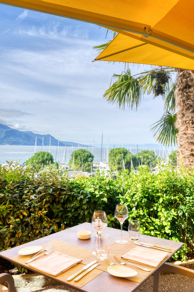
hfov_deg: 43.6
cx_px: 97
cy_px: 146
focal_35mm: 30
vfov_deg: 62.0
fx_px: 243
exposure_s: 1/100
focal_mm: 30
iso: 100
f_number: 11
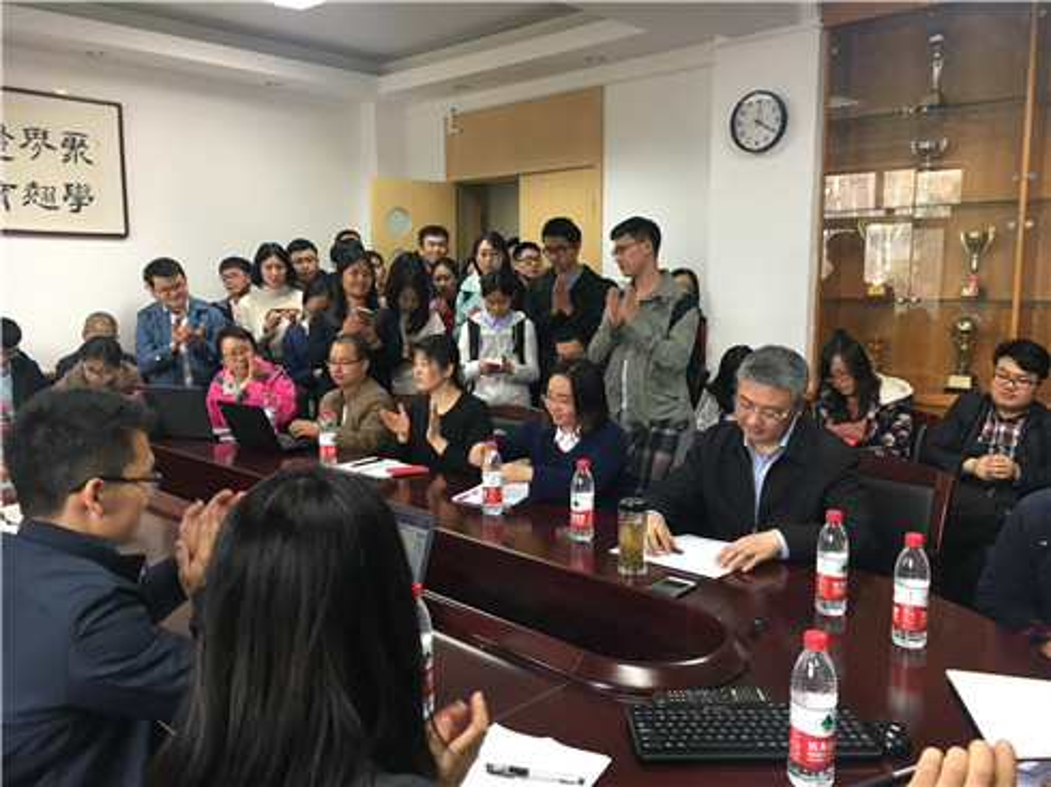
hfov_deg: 61.7
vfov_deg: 48.2
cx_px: 526
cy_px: 394
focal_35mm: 29
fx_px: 880
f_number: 2.2
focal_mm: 4.15
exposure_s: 1/33
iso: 125
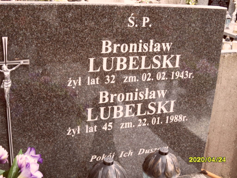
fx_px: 342
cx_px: 118
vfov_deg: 29.1
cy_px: 89
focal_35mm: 50
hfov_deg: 38.2
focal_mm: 8.2
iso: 100
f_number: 3.8
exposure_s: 1/90
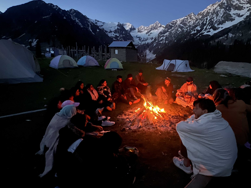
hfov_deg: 90.5
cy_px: 89
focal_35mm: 17
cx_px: 143
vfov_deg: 74.7
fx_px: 123
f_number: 1.8
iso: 1250
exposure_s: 1/9
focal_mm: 1.57
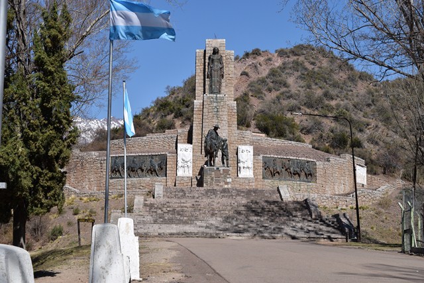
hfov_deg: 28.1
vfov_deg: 18.9
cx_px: 212
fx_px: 848
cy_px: 142
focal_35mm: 72
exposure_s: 1/400
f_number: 10
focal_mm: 48
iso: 100
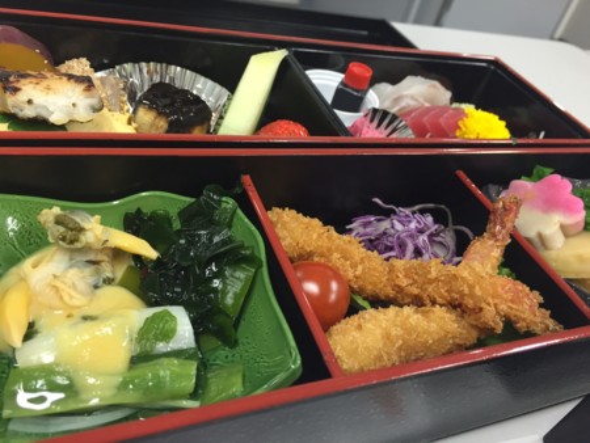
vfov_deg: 48.3
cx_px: 295
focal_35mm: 29
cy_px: 222
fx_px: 495
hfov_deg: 61.6
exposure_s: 1/30
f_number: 2.2
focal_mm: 4.15
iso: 100
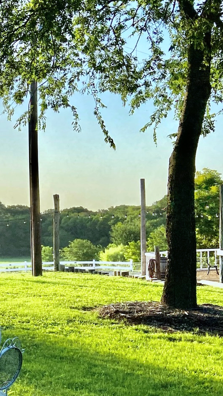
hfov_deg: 16.1
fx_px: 652
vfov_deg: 33.6
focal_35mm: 62
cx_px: -191
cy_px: 251
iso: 32
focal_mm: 4.2
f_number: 1.8
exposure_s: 1/2817
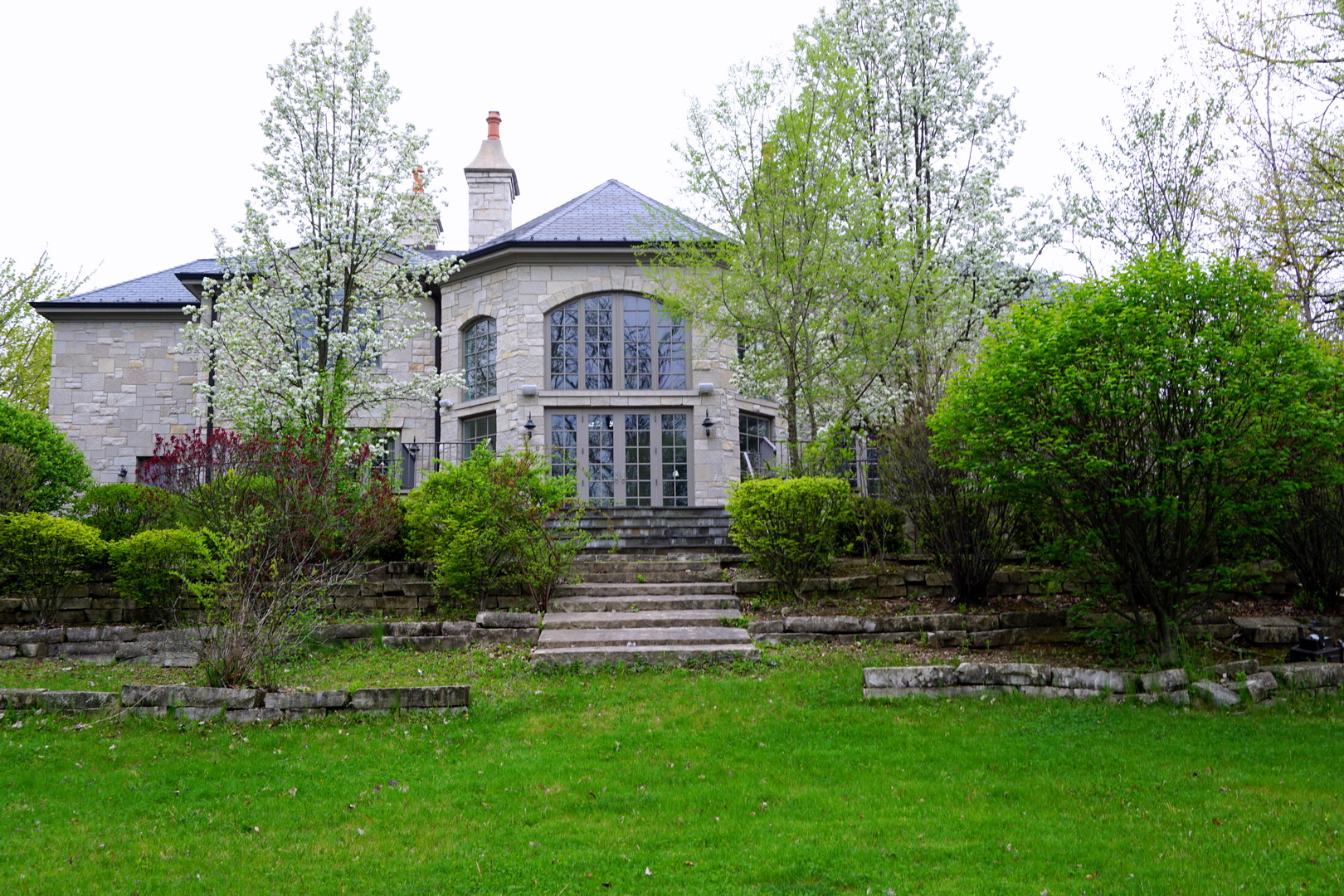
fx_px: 1288
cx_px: 672
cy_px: 448
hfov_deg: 55.1
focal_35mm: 34
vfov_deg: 38.4
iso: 100
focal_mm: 23
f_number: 8
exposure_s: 1/80
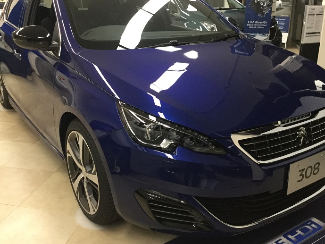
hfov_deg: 51.3
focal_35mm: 36
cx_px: 168
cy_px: 117
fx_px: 338
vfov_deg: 39.7
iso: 125
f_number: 2.4
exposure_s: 1/30
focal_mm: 3.3
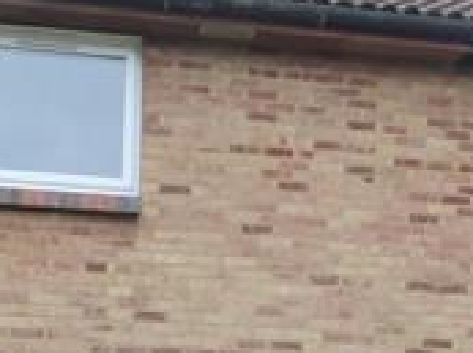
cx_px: 295
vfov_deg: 15.3
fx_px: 1214
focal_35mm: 89
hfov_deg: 22.0
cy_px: 520
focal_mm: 4.3
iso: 200
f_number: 3.3
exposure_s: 1/125
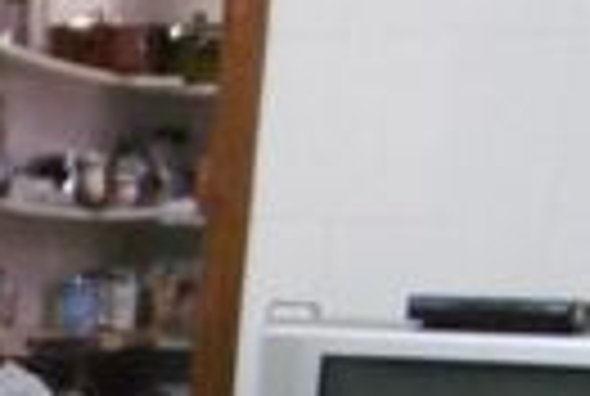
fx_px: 2201
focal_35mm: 134
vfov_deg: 8.6
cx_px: -151
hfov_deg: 14.7
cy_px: 1174
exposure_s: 1/10
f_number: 3.1
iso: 400
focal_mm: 4.3
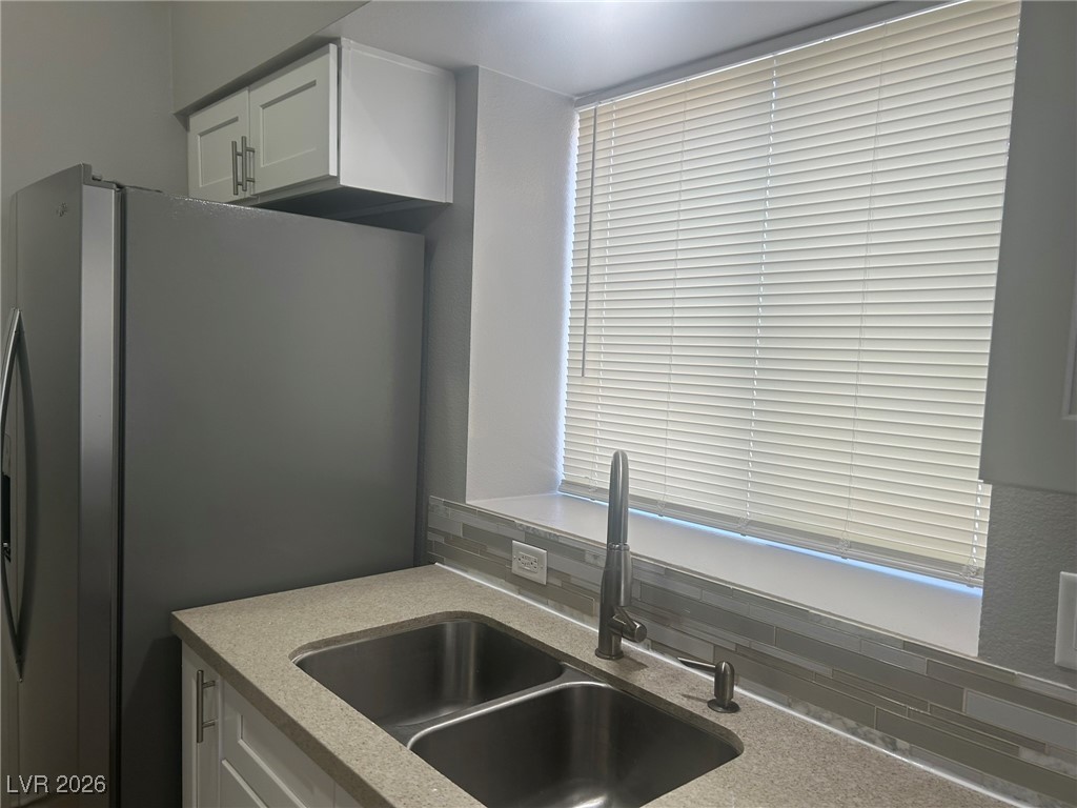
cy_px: 404
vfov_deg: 53.1
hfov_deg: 67.3
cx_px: 538
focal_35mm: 26
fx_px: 809
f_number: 1.5
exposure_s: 1/120
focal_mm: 5.7
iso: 40
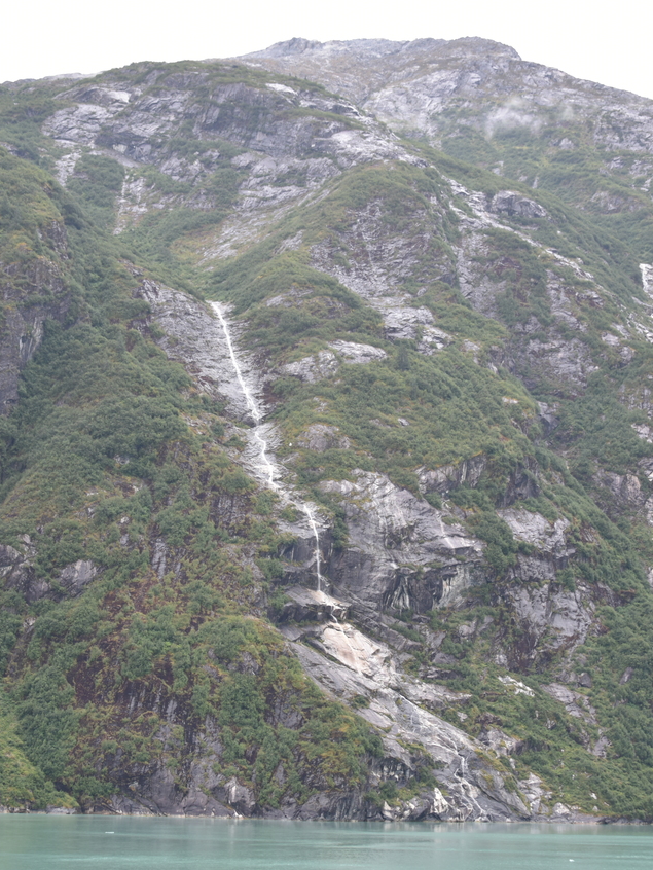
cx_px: 305
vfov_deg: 30.3
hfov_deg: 22.9
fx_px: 1609
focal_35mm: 64
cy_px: 432
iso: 320
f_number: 4.2
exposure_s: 1/100
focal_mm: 44
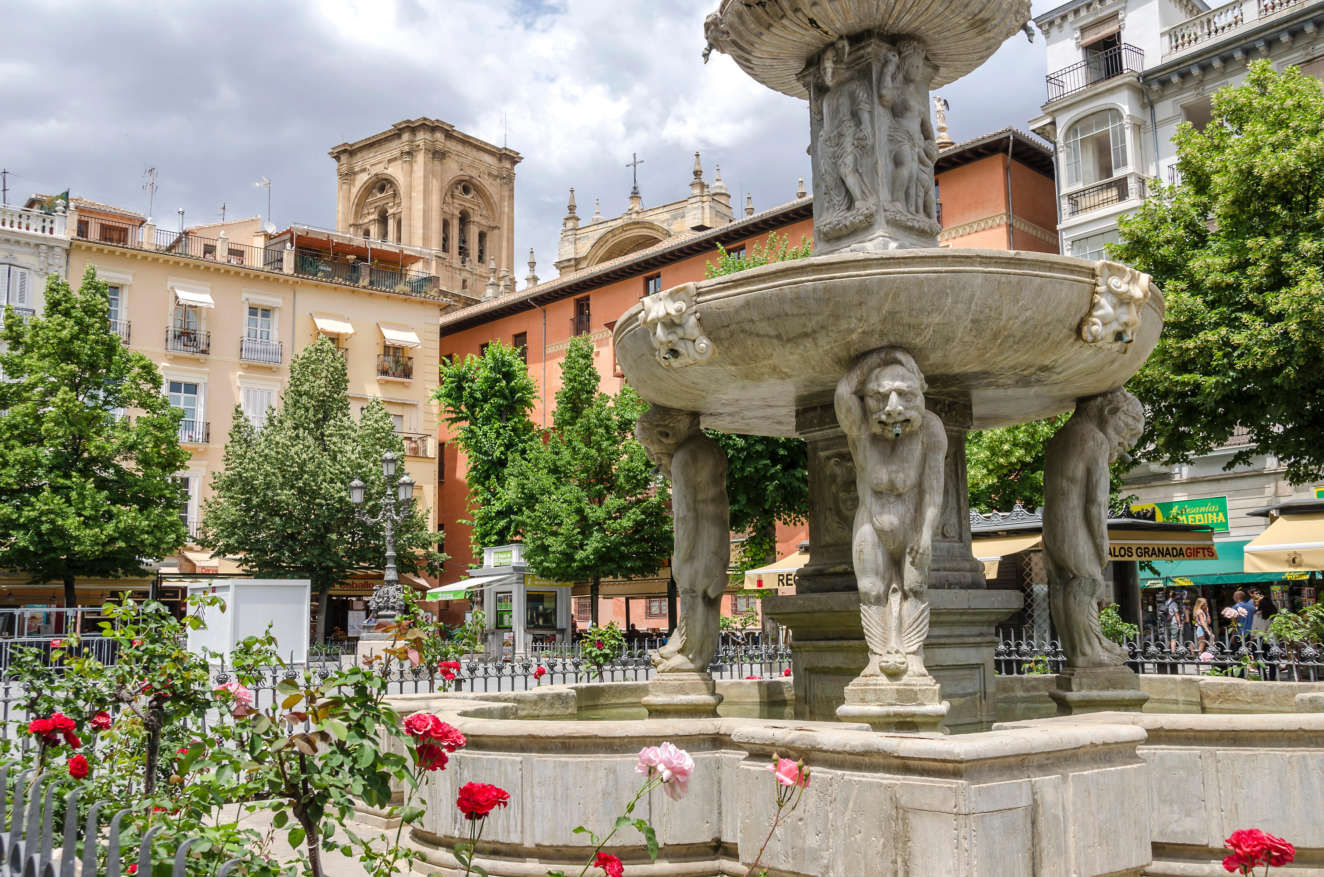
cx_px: 662
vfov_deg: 39.8
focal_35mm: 33
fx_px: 1211
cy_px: 438
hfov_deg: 57.3
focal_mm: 22
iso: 100
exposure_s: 1/250
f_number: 8
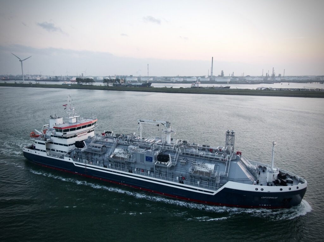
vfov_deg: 56.8
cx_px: 162
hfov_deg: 71.6
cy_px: 121
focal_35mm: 24
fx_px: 225
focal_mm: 4.39
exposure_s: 1/160
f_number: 2.8
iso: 400
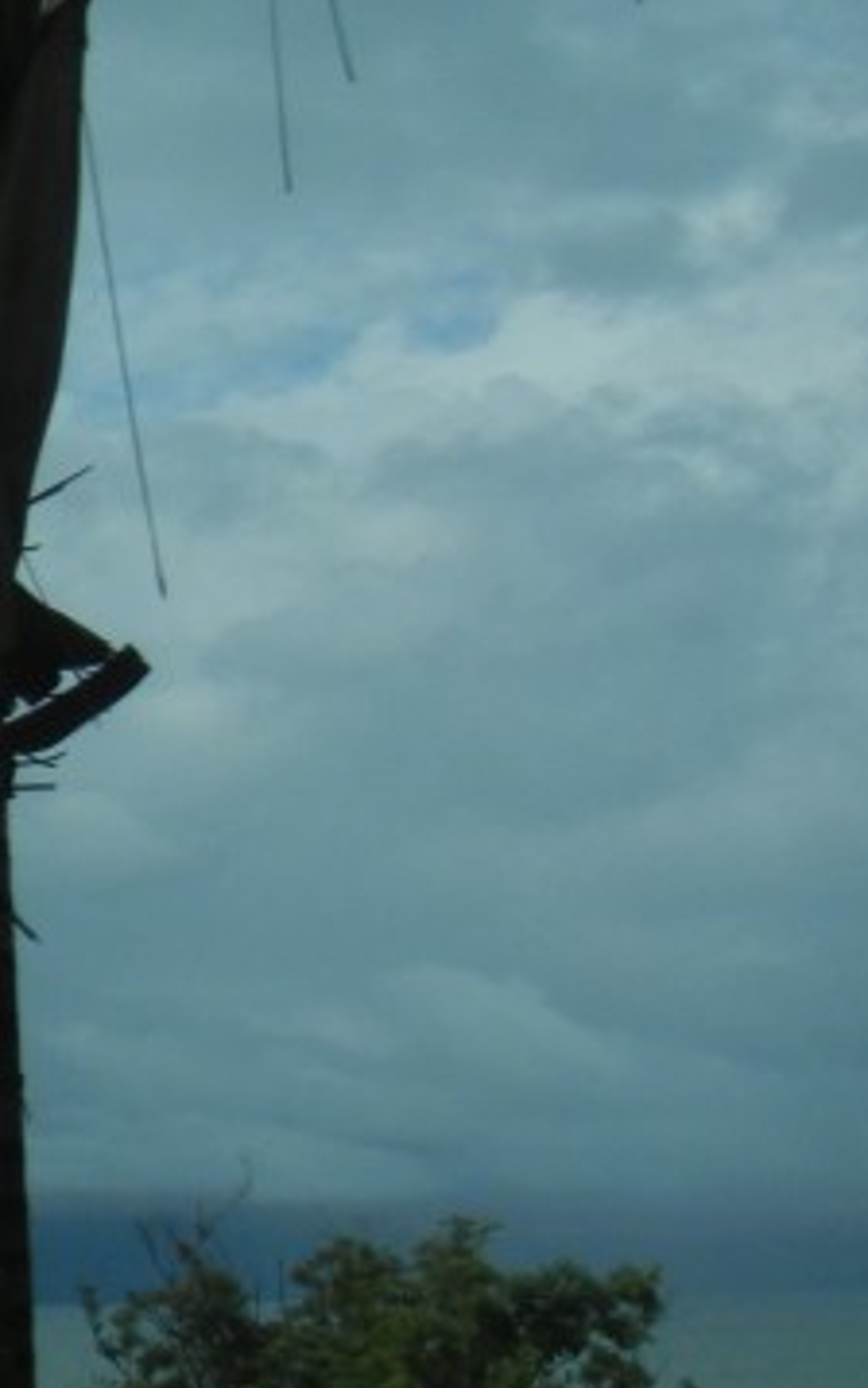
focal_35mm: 91
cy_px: 981
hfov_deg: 12.1
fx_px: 3442
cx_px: -1093
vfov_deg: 22.6
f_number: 7
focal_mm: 5.4
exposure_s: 1/1269
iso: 160
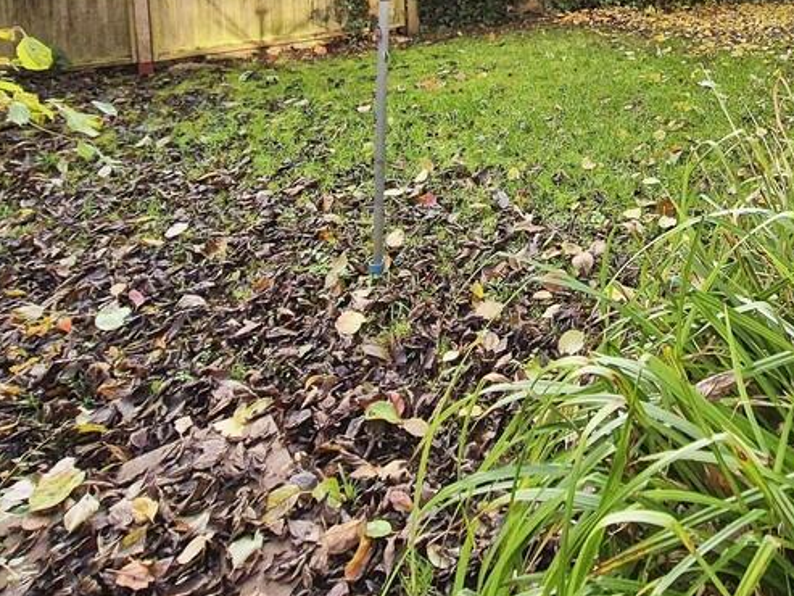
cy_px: 111
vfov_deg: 48.2
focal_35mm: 27
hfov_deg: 60.0
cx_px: 638
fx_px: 619
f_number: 2.2
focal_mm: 2.2
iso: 50
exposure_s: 1/864
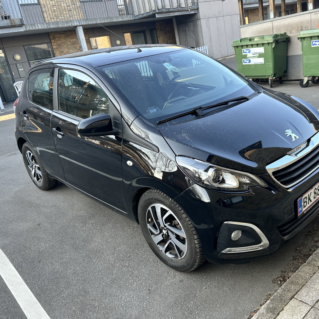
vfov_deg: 52.5
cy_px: 159
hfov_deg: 52.4
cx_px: 178
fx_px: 323
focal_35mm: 31
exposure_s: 1/179
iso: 40
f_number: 1.5
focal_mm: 5.7
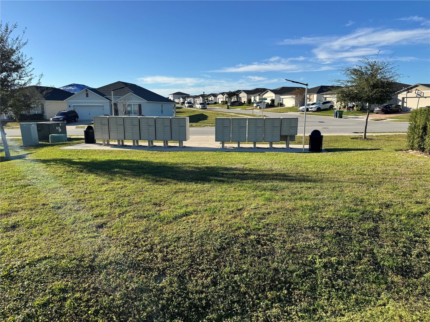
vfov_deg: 56.8
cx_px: 215
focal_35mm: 24
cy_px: 161
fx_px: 298
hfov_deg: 71.6
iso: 80
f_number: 1.78
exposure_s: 1/4310
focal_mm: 6.76
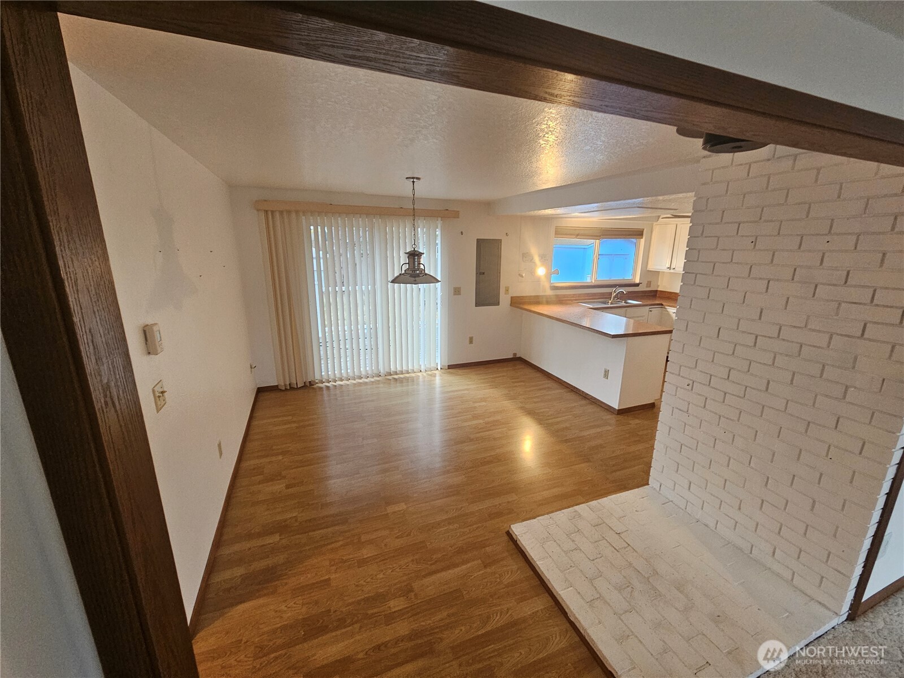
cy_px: 339
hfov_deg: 106.2
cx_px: 452
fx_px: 339
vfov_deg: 89.9
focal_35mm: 13
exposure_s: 1/40
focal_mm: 2.2
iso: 320
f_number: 2.2
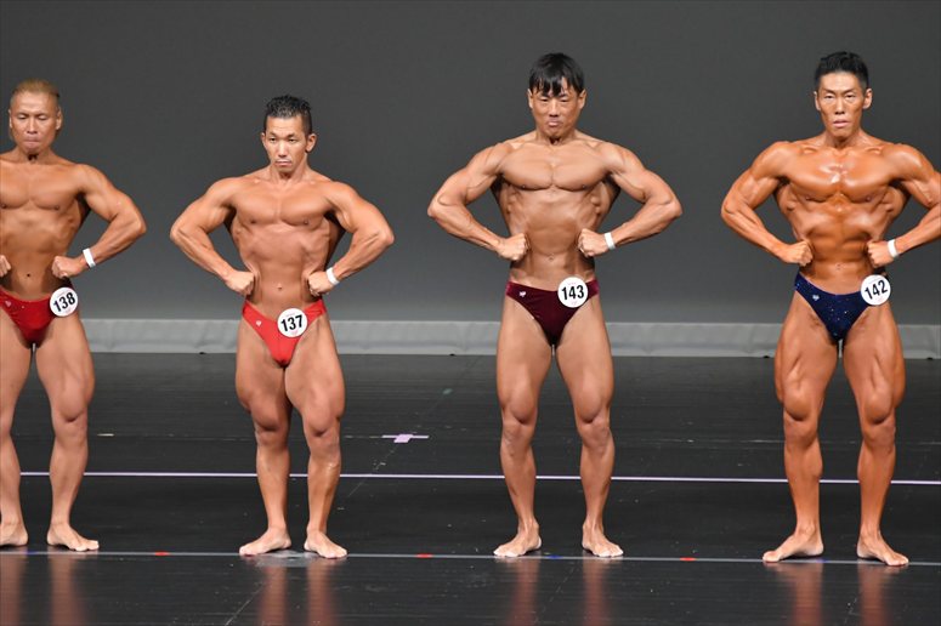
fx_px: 9014
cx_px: 470
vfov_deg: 4.0
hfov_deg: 6.0
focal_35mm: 345
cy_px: 313
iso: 4000
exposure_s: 1/400
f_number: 5.6
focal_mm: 230
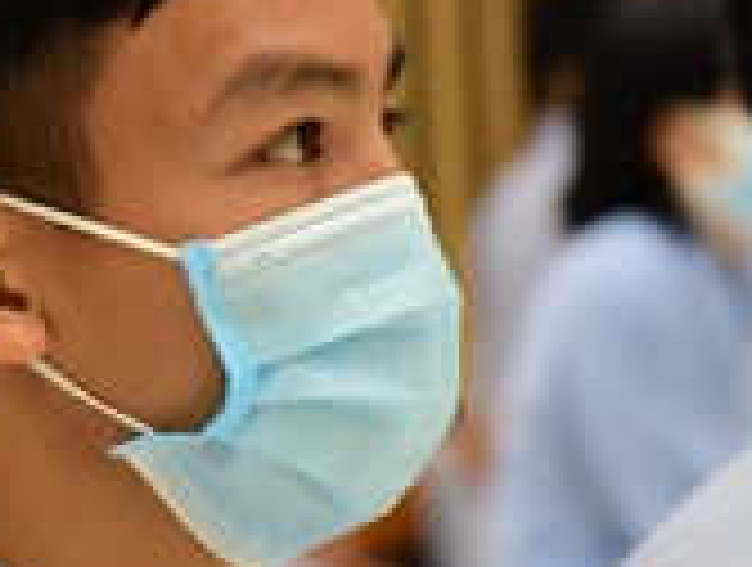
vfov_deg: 3.3
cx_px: 392
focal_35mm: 448
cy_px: 166
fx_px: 9753
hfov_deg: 4.4
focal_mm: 120
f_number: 5.6
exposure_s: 1/80
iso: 2500
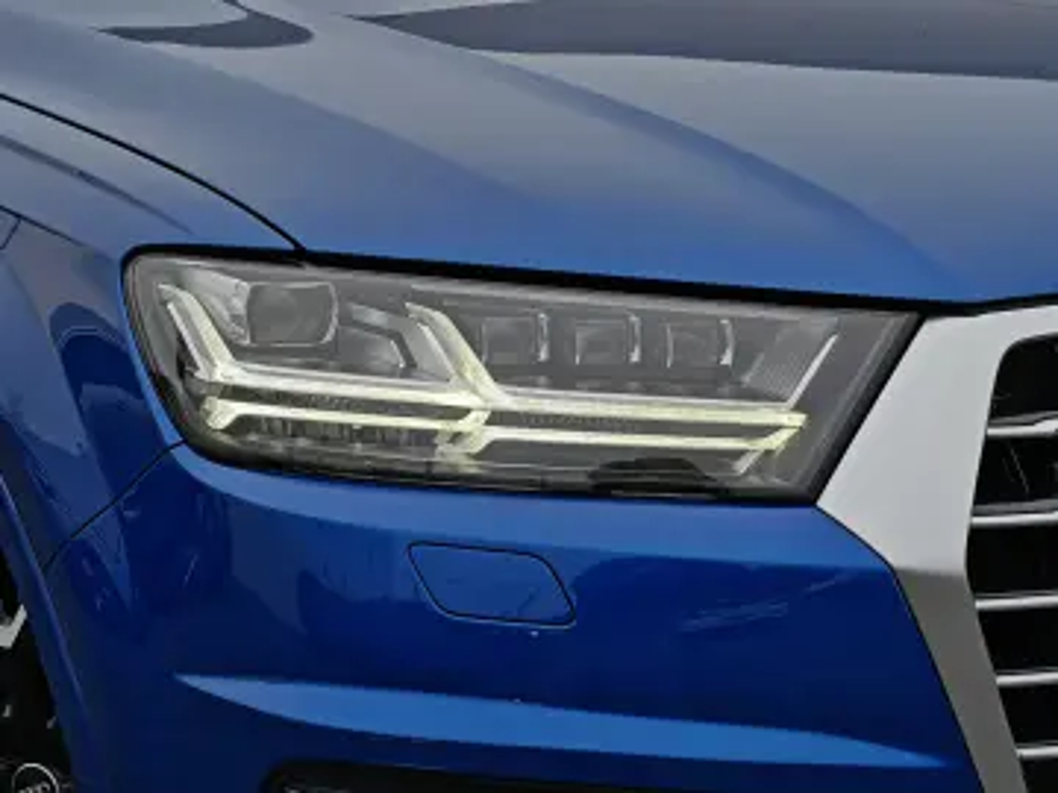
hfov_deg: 27.0
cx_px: 529
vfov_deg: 20.4
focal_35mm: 72
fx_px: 2201
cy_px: 396
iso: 64
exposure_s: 1/190
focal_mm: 15.38
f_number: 2.6
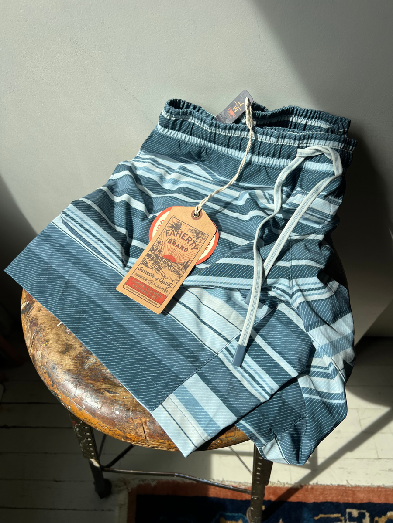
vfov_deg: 67.3
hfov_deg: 53.1
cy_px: 262
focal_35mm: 26
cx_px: 196
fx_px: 394
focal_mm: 5.7
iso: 50
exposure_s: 1/1019
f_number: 1.5
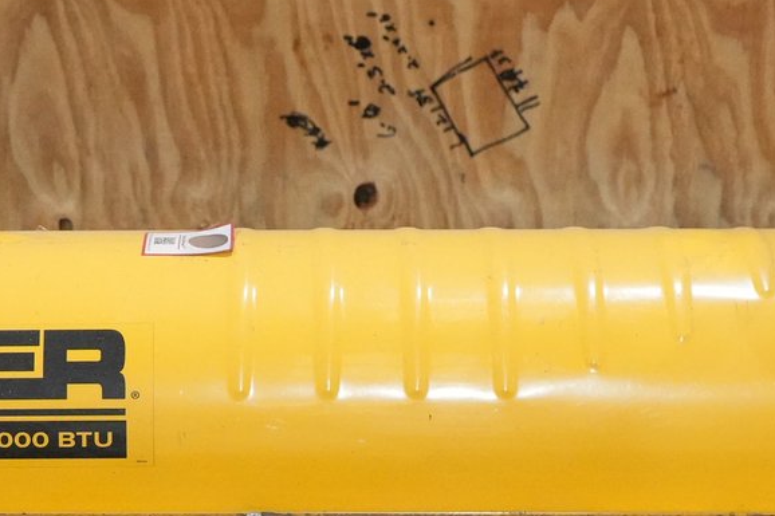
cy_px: 620
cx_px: 163
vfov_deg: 12.3
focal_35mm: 109
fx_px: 2346
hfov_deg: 18.6
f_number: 5.6
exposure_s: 1/250
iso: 8000
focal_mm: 37
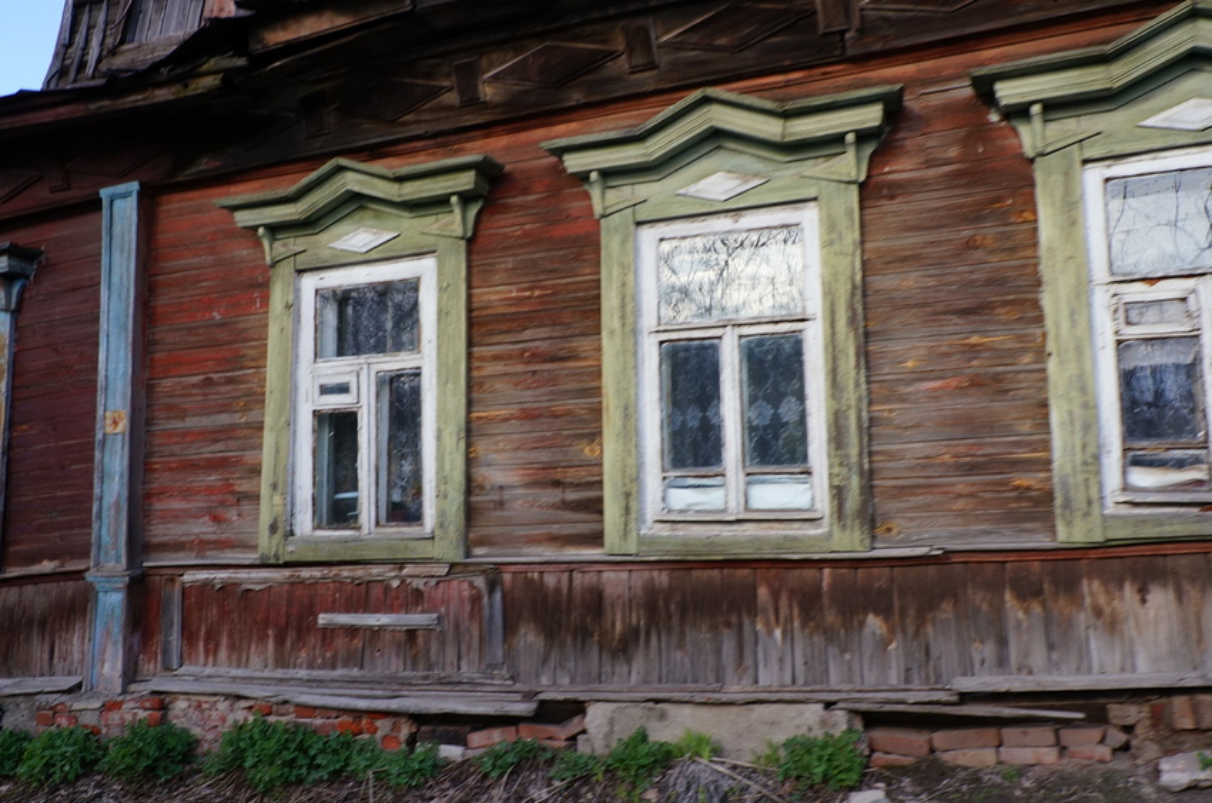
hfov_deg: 62.0
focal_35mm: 30
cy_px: 402
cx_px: 606
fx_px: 1008
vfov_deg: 43.4
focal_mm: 20
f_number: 8
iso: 400
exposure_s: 1/200
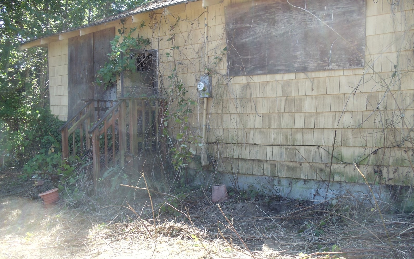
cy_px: 136
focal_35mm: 47
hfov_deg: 42.7
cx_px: 208
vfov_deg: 27.4
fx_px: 530
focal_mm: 6
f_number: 3.5
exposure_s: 1/160
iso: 100
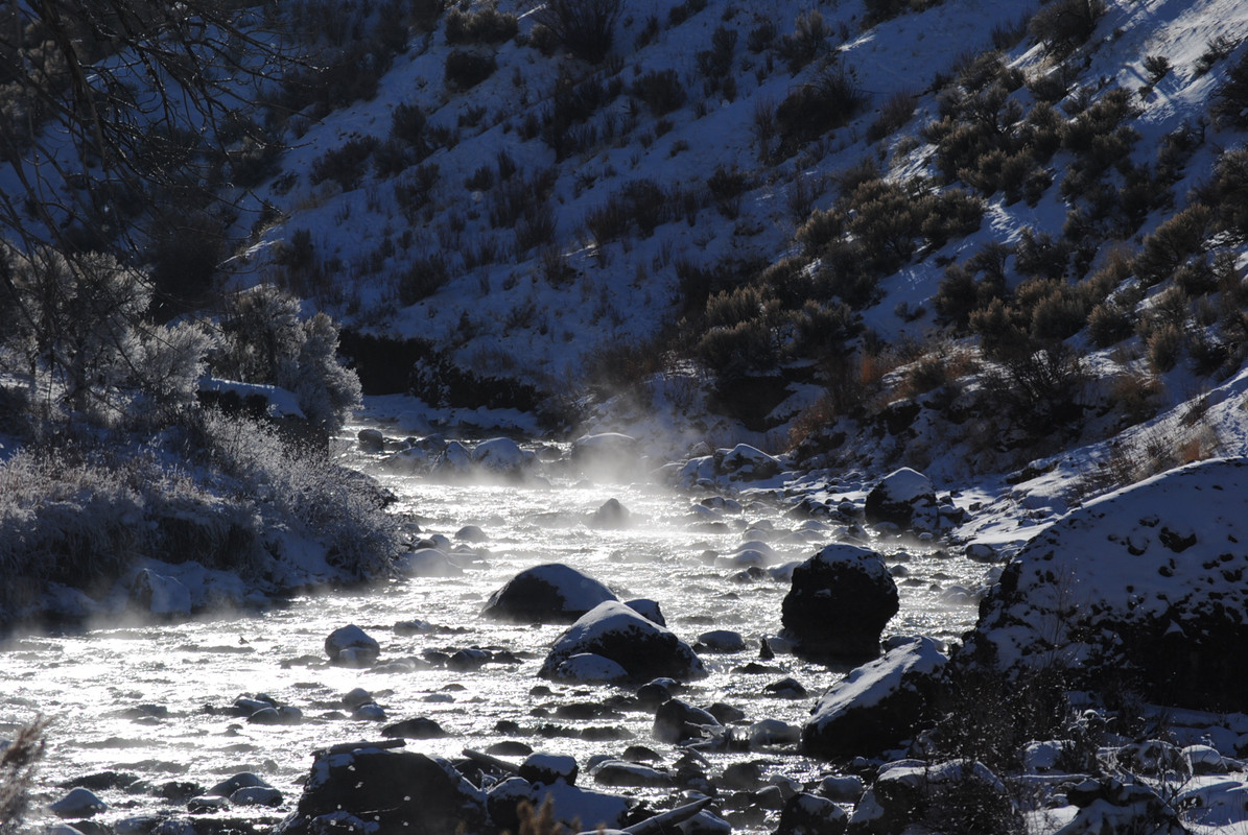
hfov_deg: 12.4
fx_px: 5727
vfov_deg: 8.3
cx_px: 624
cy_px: 418
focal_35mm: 165
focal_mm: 110
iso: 100
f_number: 8
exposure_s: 1/1000
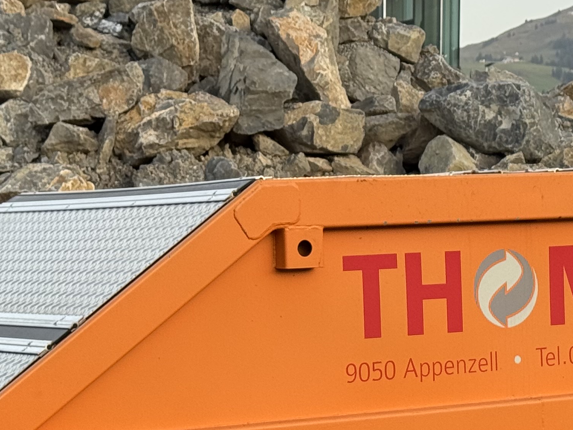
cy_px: 459
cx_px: 372
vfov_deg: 11.3
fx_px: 2135
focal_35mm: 129
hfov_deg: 15.3
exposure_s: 1/366
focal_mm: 6.76
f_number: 1.78
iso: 64
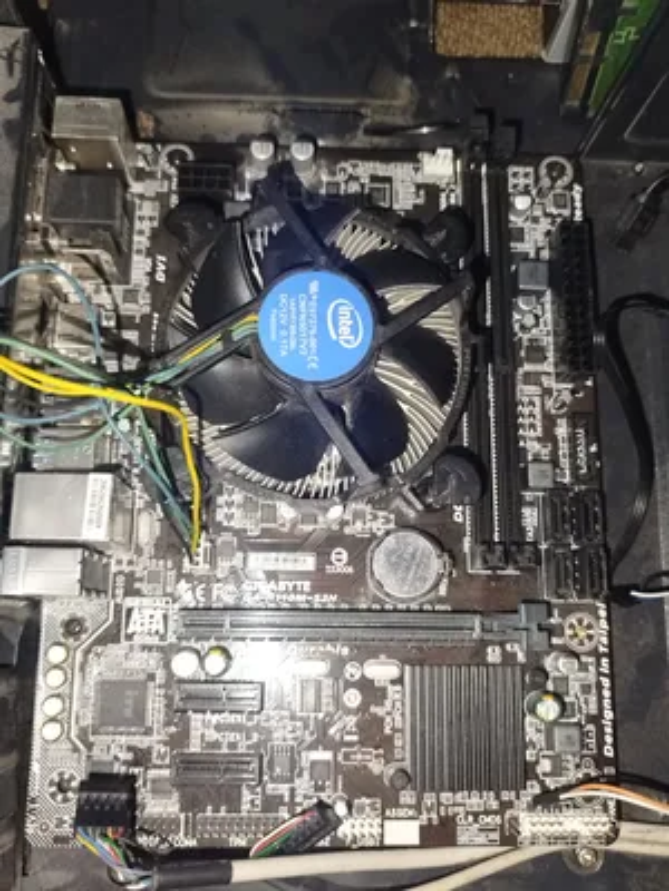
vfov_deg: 61.7
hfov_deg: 48.2
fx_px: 747
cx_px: 334
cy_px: 446
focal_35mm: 29
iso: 640
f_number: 1.7
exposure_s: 1/30
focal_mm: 5.31
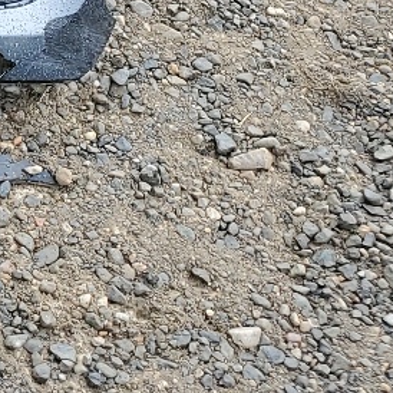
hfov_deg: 10.4
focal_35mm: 134
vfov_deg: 13.0
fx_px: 1721
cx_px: -667
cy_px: 161
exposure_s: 1/159
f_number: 1.5
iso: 50
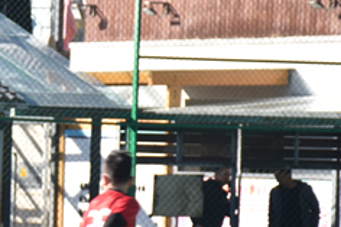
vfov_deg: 2.5
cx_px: -69
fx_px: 5121
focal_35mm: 541
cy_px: 211
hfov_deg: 3.8
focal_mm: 100
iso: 100
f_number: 6.3
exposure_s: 1/200
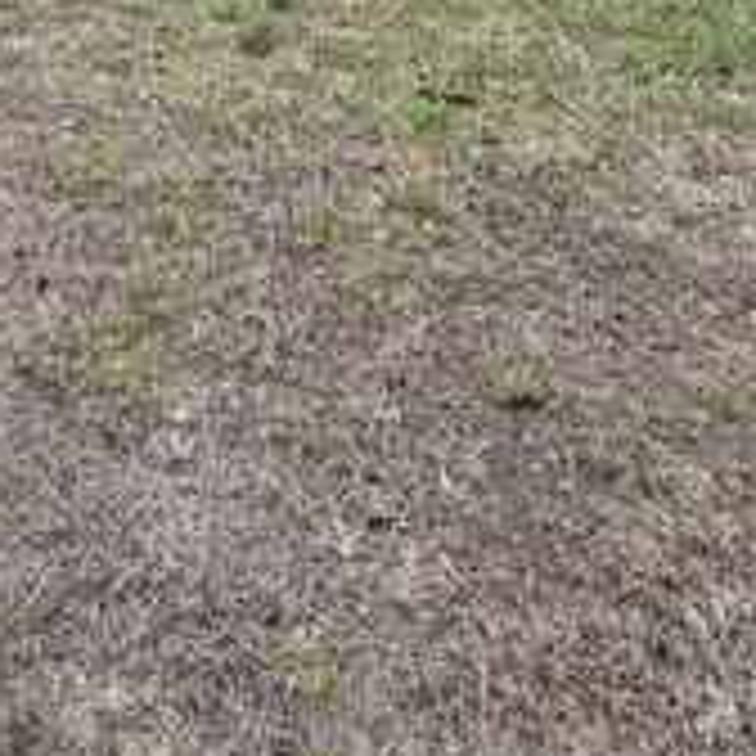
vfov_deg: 22.6
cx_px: 94
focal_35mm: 49
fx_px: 1211
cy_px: -560
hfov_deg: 33.1
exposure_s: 1/1477
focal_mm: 2.22
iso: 50
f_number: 2.2
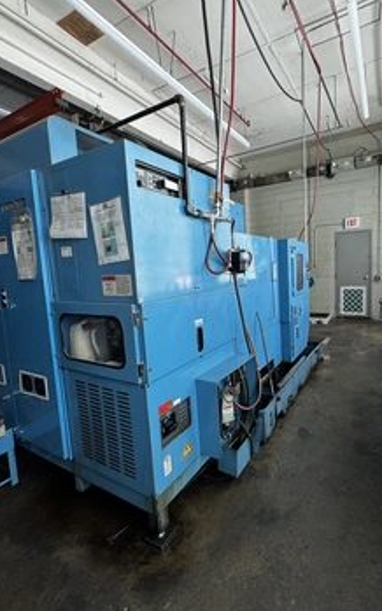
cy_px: 296
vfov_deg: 94.3
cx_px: 238
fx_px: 283
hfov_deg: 67.0
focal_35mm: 17
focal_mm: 2.22
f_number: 2.2
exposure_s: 1/99
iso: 100
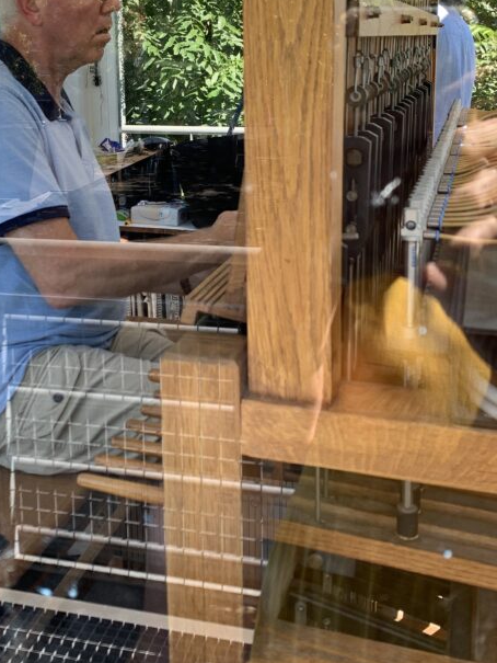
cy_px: 235
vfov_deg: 42.5
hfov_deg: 32.6
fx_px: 842
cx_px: 164
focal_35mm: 44
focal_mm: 4.25
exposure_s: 1/186
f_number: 1.8
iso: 25
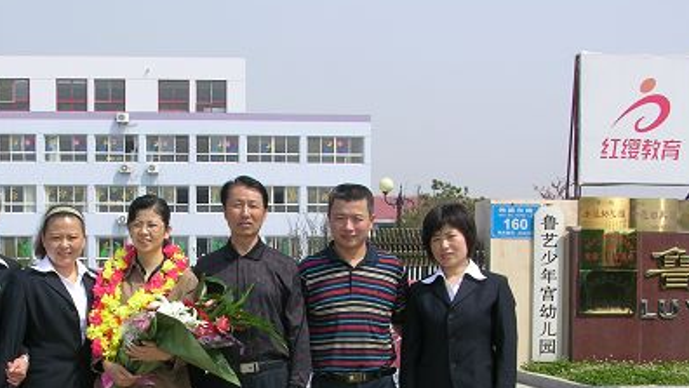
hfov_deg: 26.0
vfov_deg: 14.7
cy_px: 395
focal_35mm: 81
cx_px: 212
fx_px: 1480
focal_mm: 11.6
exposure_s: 1/184
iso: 50
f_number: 6.7
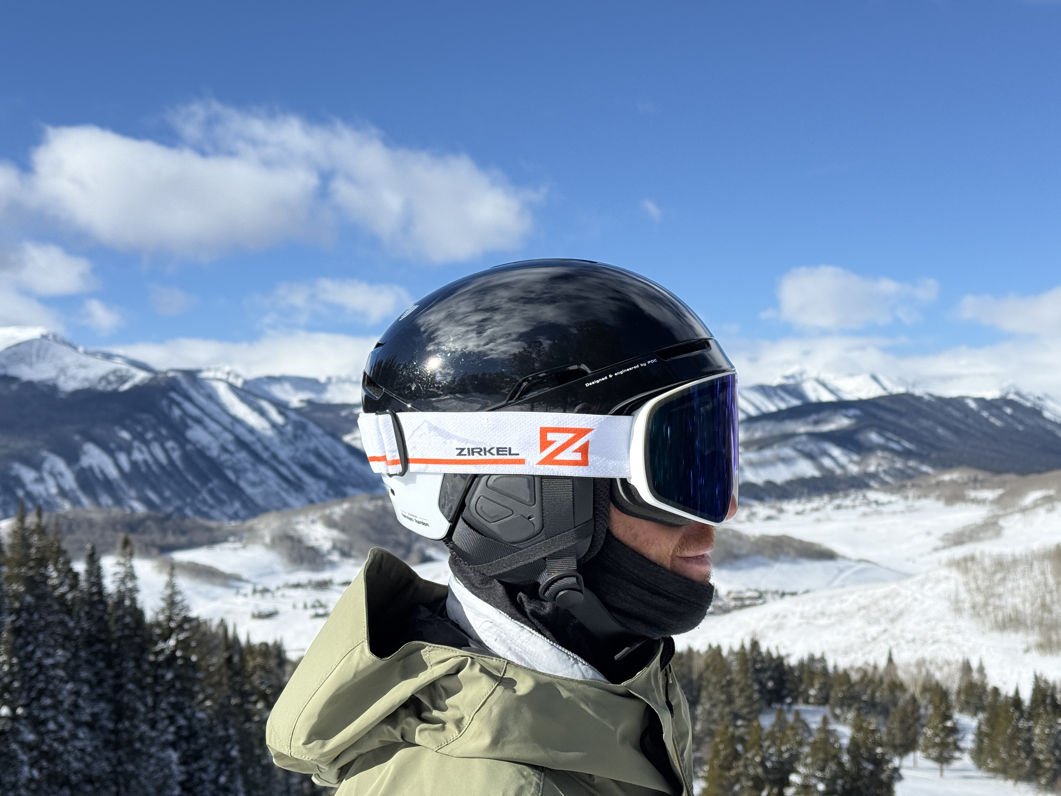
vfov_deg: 30.3
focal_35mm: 48
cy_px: 398
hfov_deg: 39.7
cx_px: 530
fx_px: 1471
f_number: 1.78
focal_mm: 6.76
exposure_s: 1/9901
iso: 80
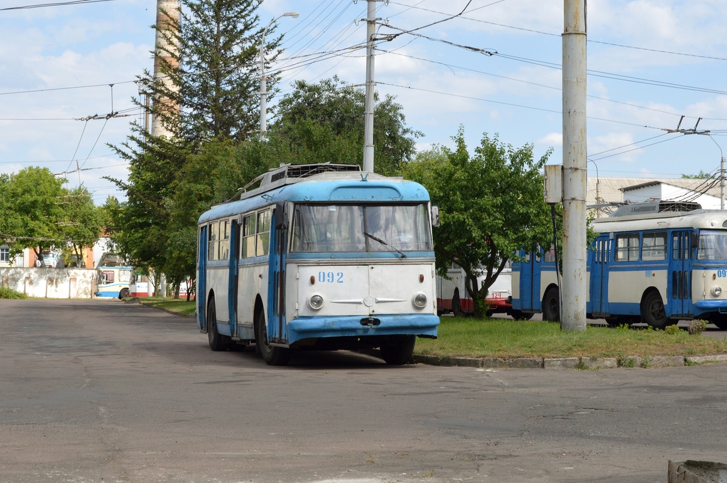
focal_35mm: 86
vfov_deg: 15.9
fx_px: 1725
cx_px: 370
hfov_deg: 23.8
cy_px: 250
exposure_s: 1/640
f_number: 13
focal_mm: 55
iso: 800
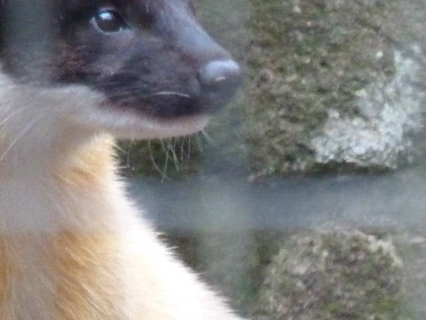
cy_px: 218
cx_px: -119
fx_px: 14393
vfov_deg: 1.3
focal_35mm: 1169
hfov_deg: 1.7
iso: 800
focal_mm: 49.2
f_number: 4.9
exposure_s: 1/125
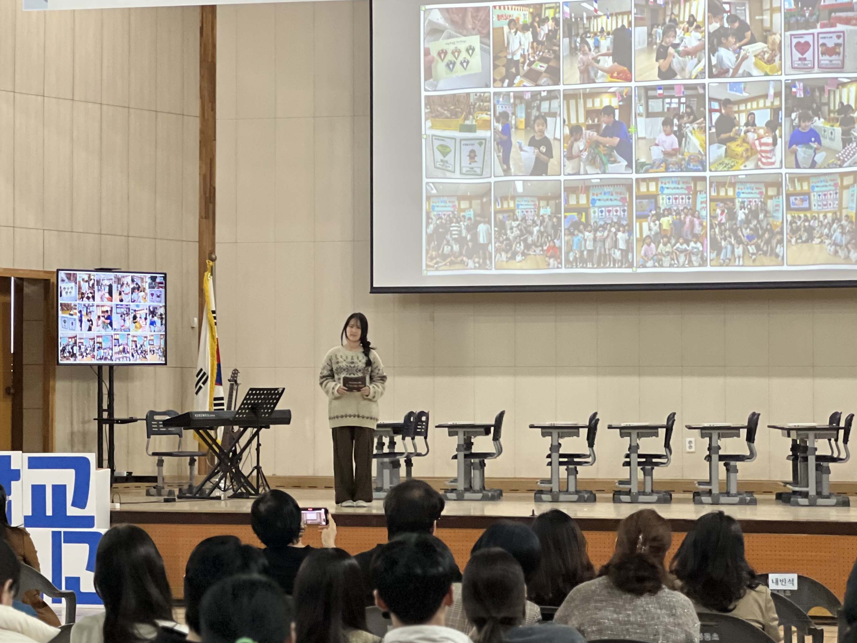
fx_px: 2847
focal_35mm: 115
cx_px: 228
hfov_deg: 17.0
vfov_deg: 12.9
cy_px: 357
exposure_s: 1/40
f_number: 2.8
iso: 320
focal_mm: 9
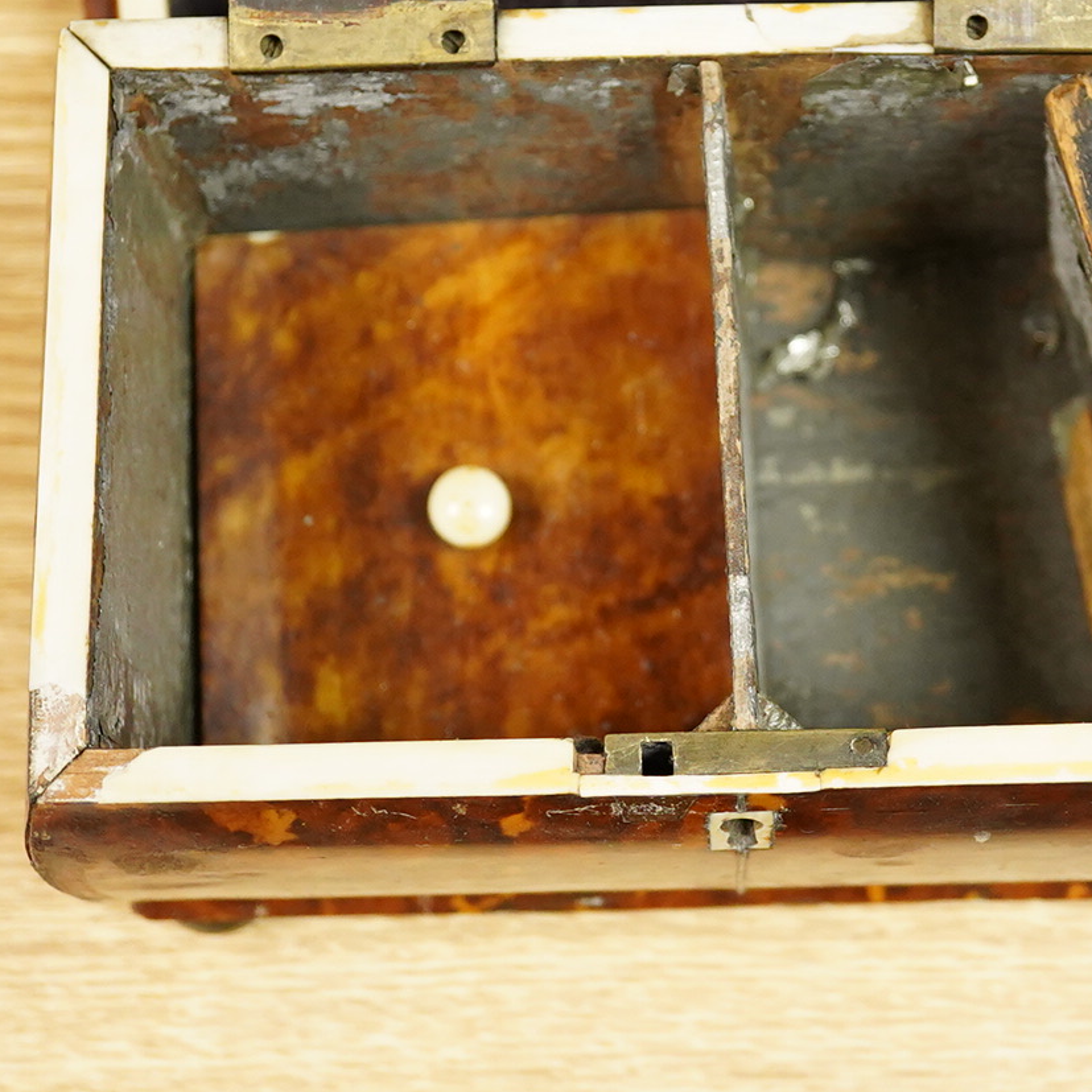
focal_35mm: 91
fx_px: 3248
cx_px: 734
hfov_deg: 19.0
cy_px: 280
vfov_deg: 19.0
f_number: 3.5
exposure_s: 1/250
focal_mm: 30
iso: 2500
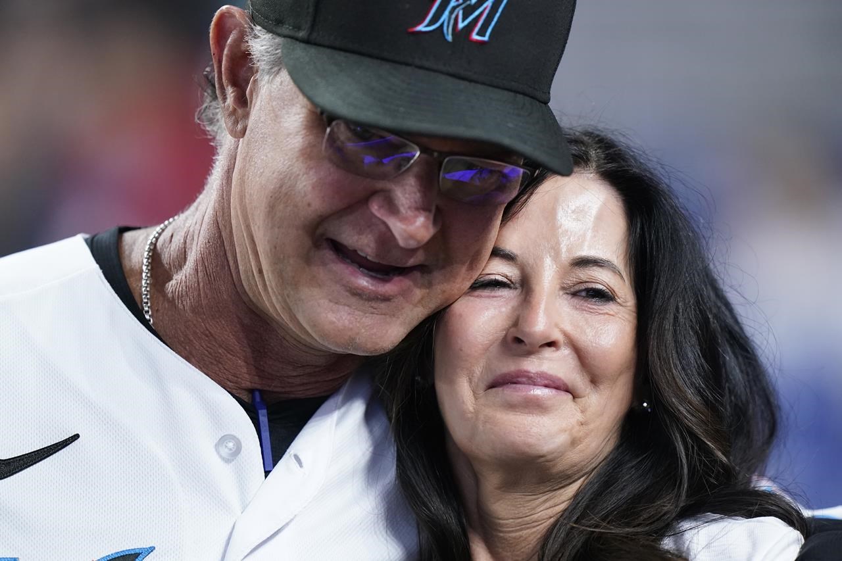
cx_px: 421
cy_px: 280
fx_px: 9354
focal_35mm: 400
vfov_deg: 3.4
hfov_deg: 5.2
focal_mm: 400
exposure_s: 1/1250
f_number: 3.2
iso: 4000
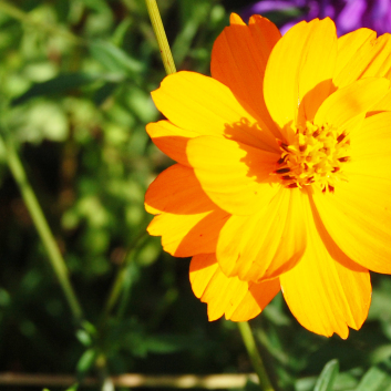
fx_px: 2124
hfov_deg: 10.5
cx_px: 316
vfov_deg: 10.5
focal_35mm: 166
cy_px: 158
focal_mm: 45
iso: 200
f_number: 10
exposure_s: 1/400
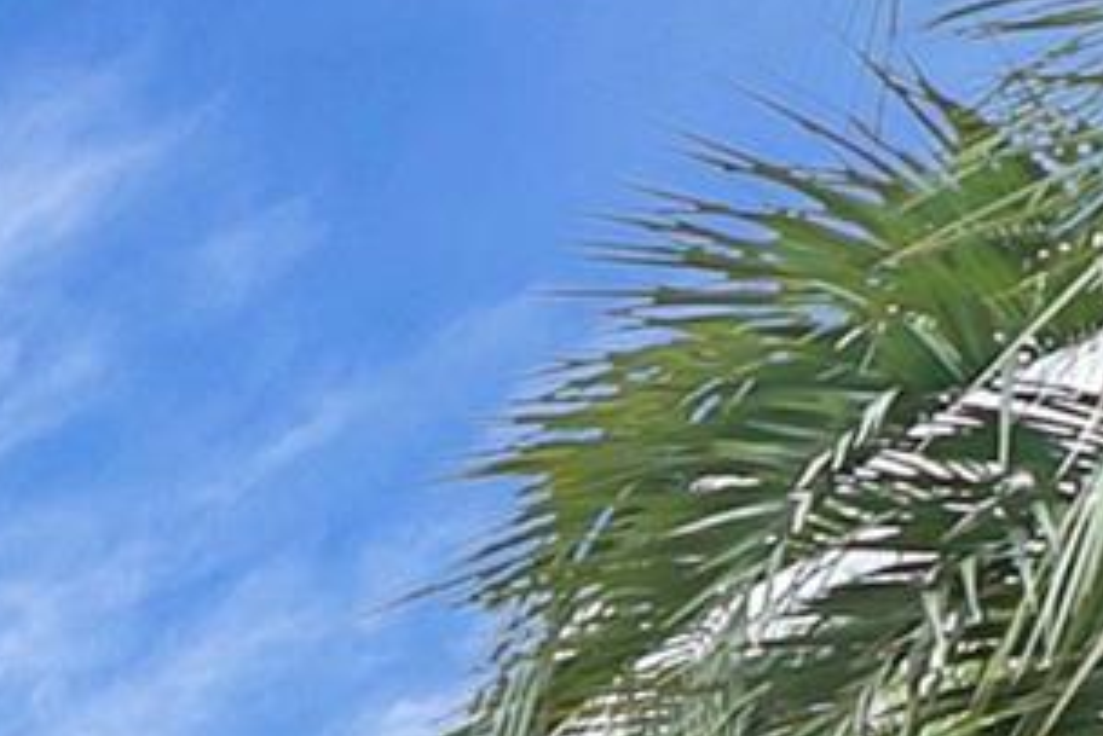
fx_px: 2422
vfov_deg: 12.5
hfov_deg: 16.9
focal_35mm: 79
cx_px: -1245
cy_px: 1894
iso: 160
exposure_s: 1/500
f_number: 7.1
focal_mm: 10
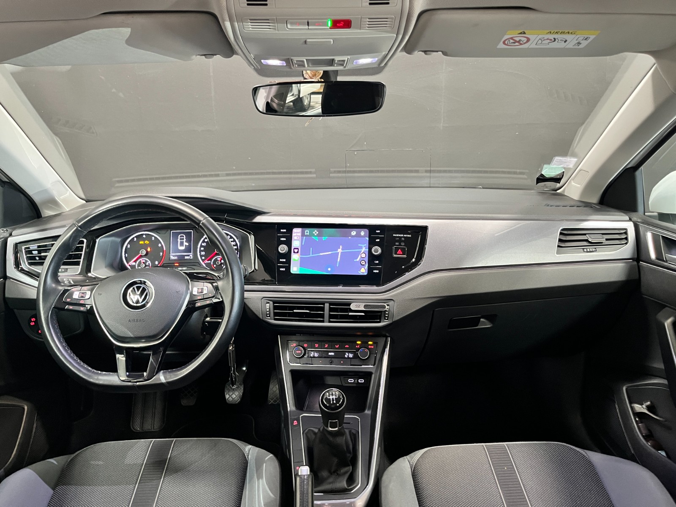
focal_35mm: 26
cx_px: 338
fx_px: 508
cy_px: 254
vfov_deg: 53.1
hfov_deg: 67.3
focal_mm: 5.1
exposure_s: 1/33
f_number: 1.6
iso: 400
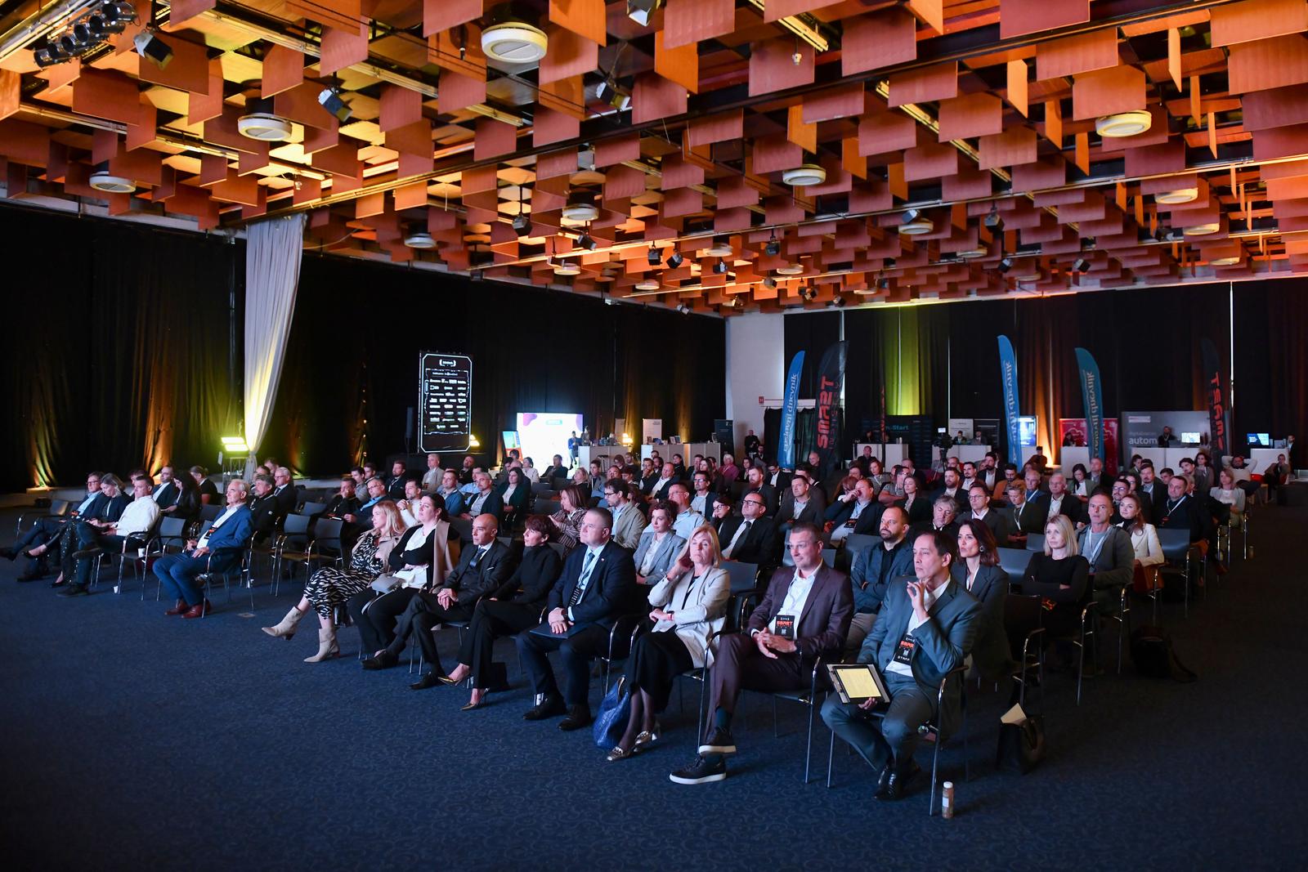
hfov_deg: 73.7
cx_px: 654
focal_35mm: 24
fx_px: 872
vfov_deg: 53.1
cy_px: 436
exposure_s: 1/200
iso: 3200
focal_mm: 24
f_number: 2.8
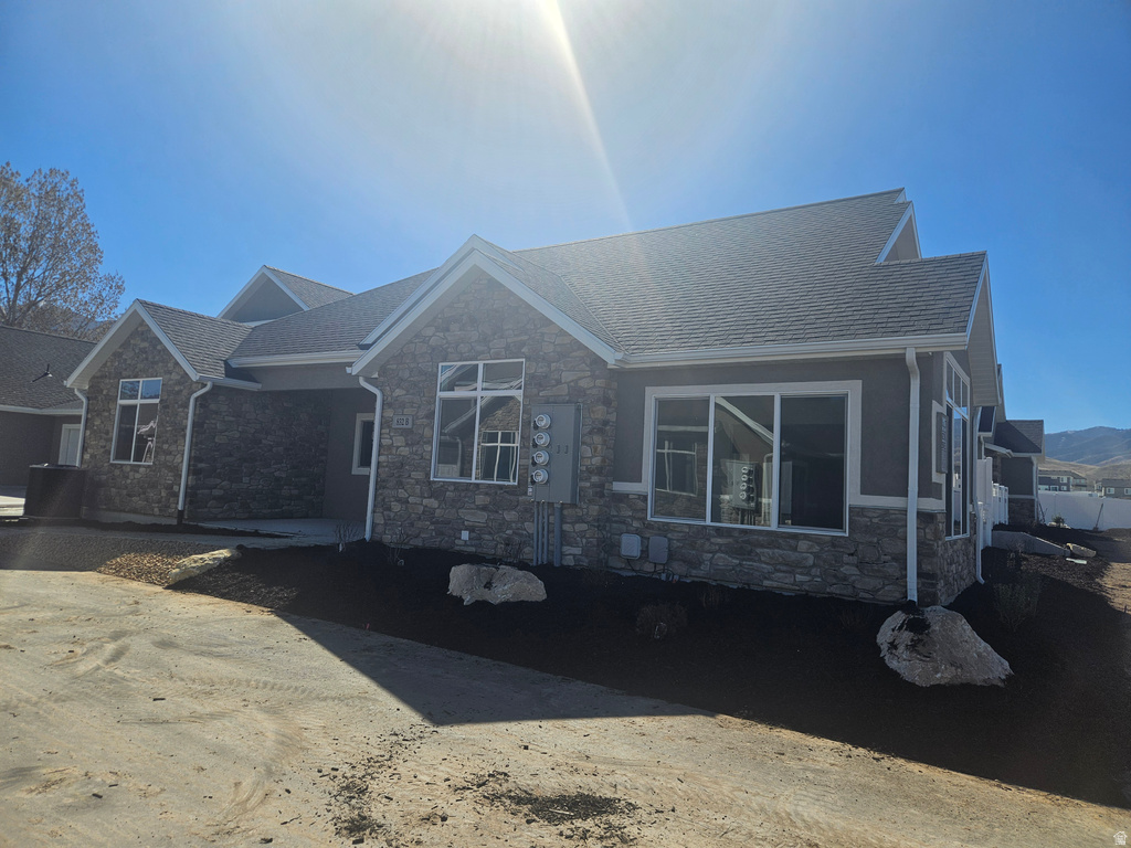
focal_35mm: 23
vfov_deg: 58.9
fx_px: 751
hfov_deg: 73.9
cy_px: 424
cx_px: 566
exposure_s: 1/3134
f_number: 1.8
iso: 25
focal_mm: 5.4
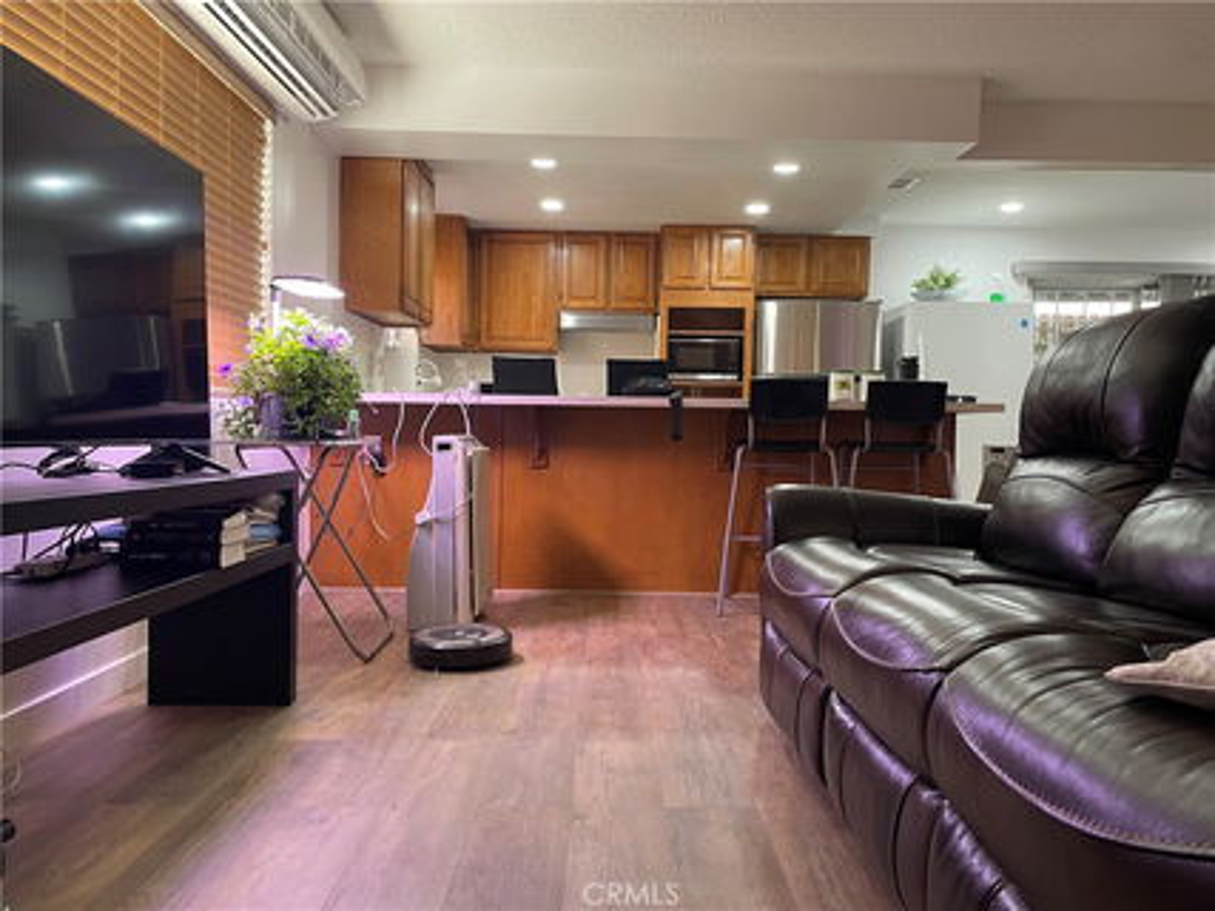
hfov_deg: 67.3
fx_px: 912
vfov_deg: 53.0
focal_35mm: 26
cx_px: 608
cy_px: 456
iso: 160
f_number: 1.6
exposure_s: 1/60
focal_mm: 4.2
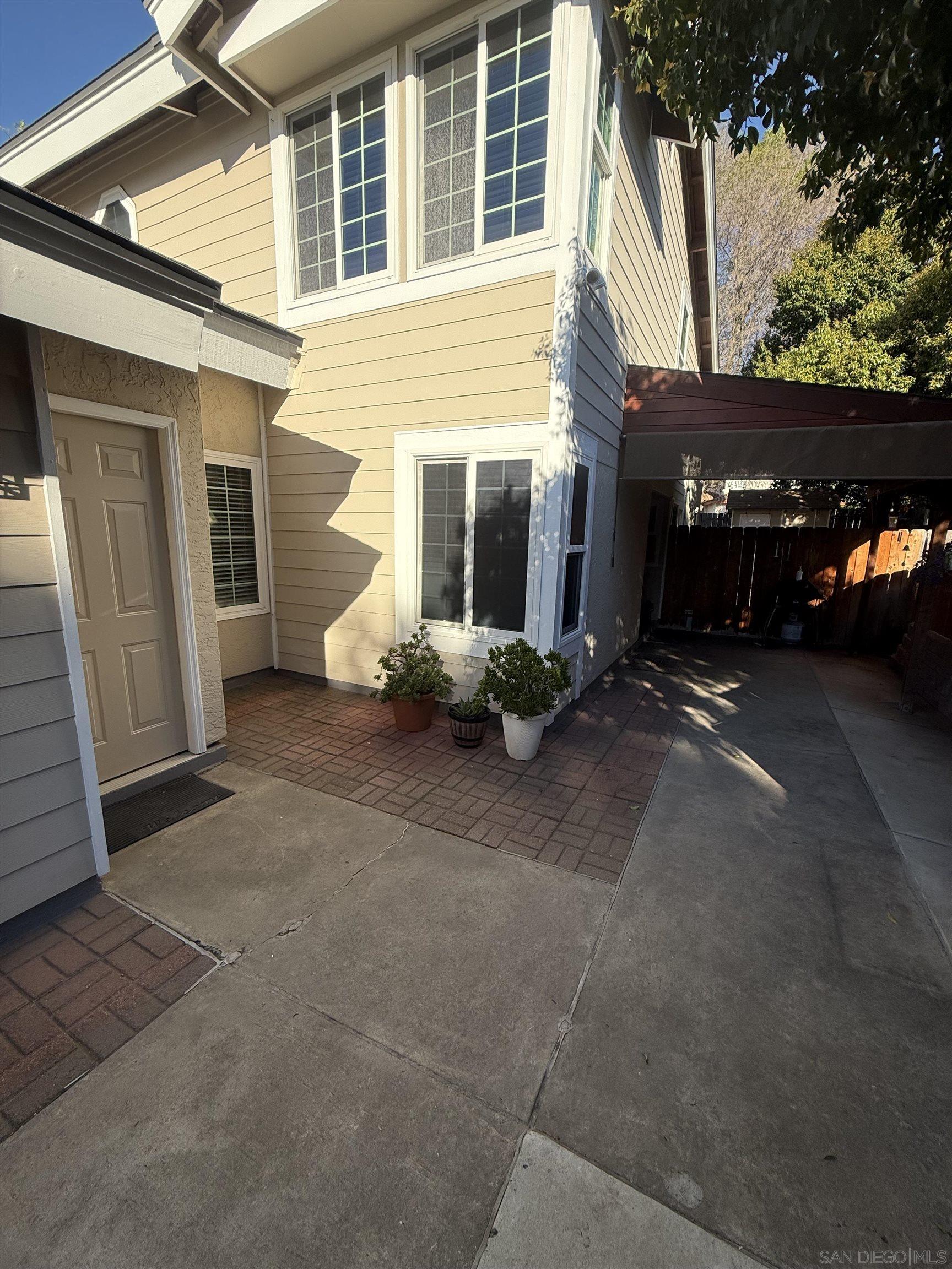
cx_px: 476
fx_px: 513
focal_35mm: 14
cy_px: 634
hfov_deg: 85.7
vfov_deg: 102.1
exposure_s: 1/1125
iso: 64
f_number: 2.2
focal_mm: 2.22
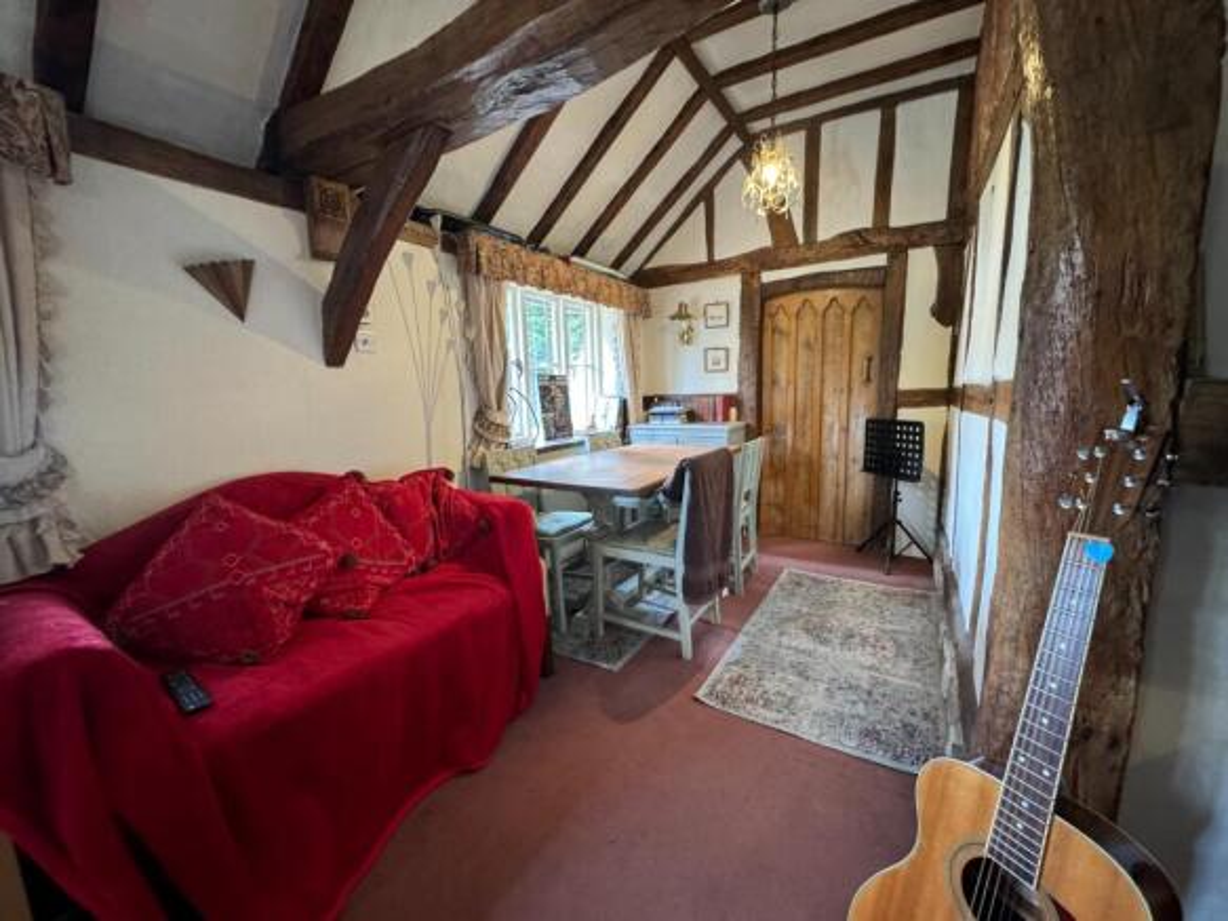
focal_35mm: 14
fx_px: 497
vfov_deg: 85.7
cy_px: 460
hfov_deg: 102.1
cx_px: 614
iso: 500
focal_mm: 2.22
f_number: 2.2
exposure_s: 1/25
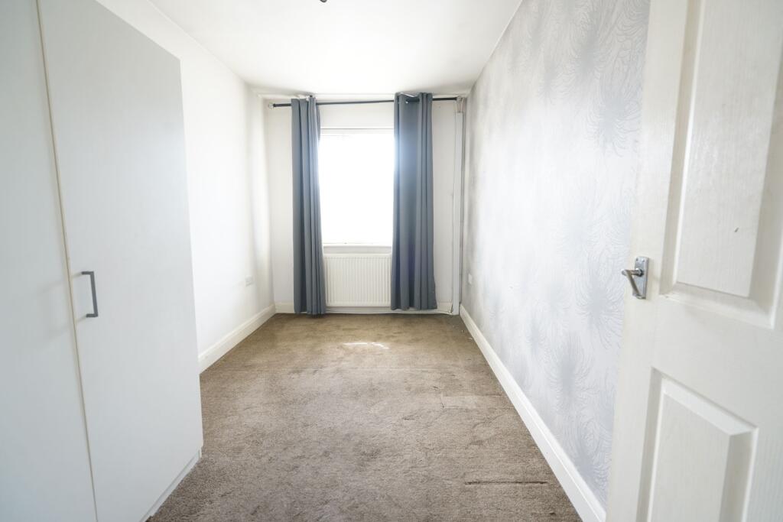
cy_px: 261
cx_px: 392
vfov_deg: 73.8
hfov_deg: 96.7
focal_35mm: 16
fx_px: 348
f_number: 5
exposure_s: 1/30
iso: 400
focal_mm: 16
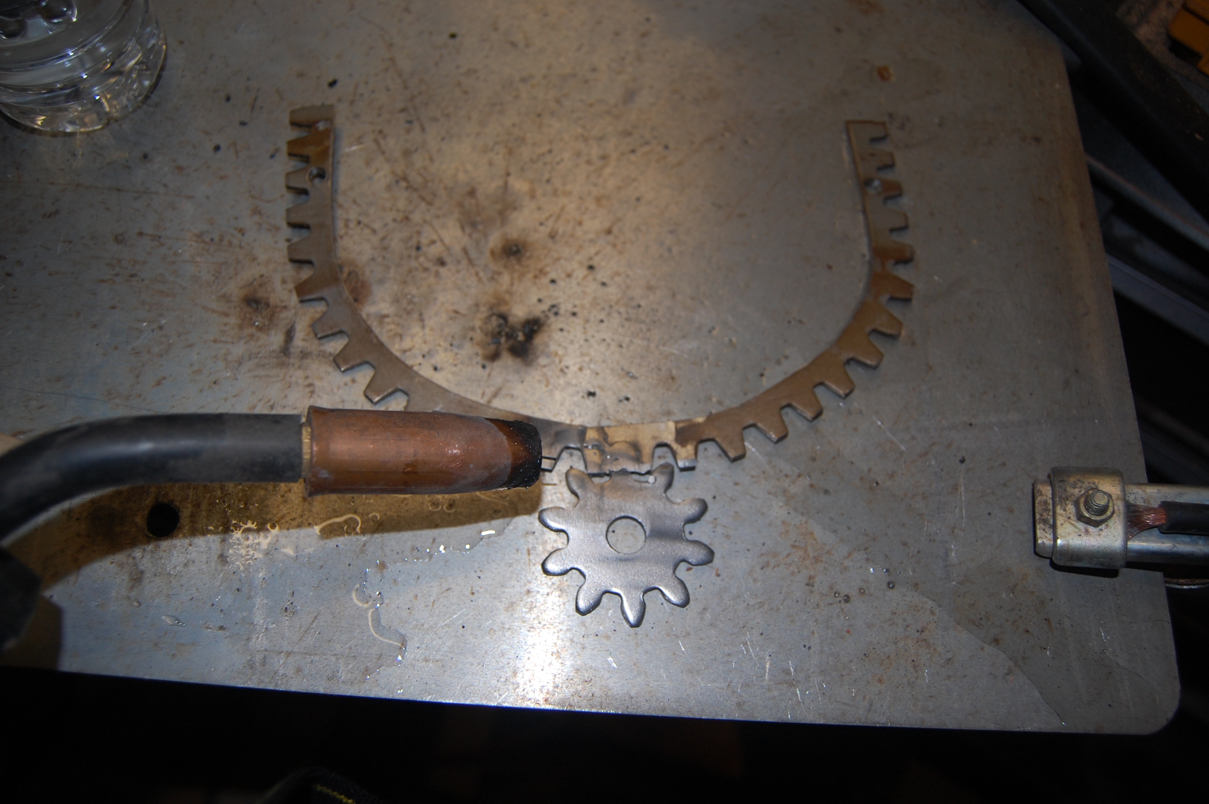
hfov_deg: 67.4
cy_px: 402
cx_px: 604
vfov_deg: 47.8
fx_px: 906
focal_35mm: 27
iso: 250
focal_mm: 18
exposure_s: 1/60
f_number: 3.5
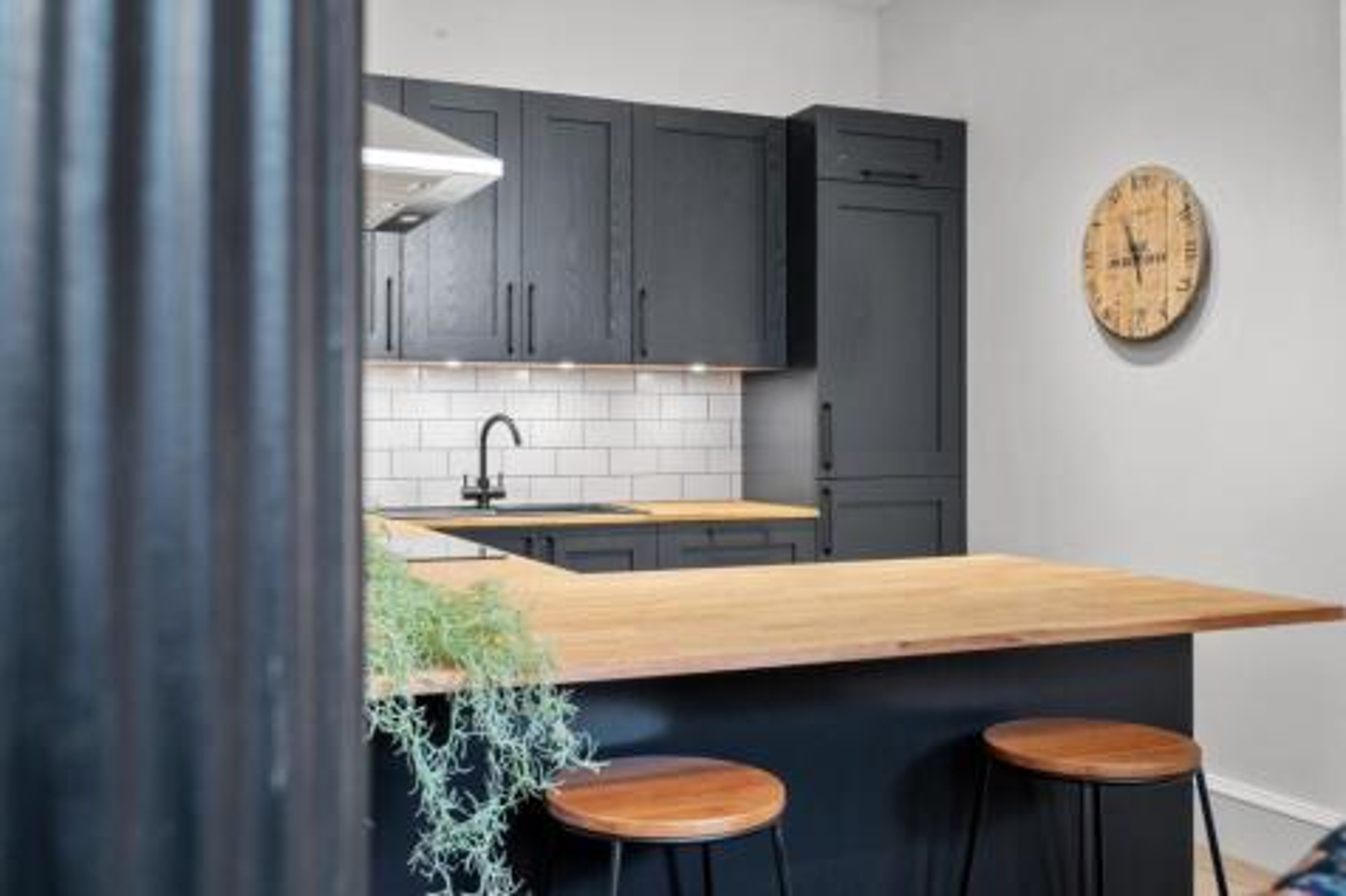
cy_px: 448
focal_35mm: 35
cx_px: 673
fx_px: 1308
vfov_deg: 37.8
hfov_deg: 54.5
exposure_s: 1.3
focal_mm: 35
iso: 250
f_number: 9
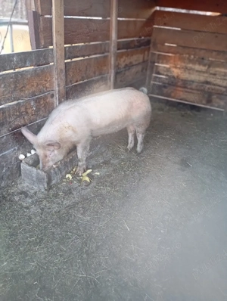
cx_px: 114
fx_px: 244
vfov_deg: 63.4
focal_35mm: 28
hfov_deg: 49.9
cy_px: 150
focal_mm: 4.27
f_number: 1.8
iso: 678
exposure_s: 1/33.3
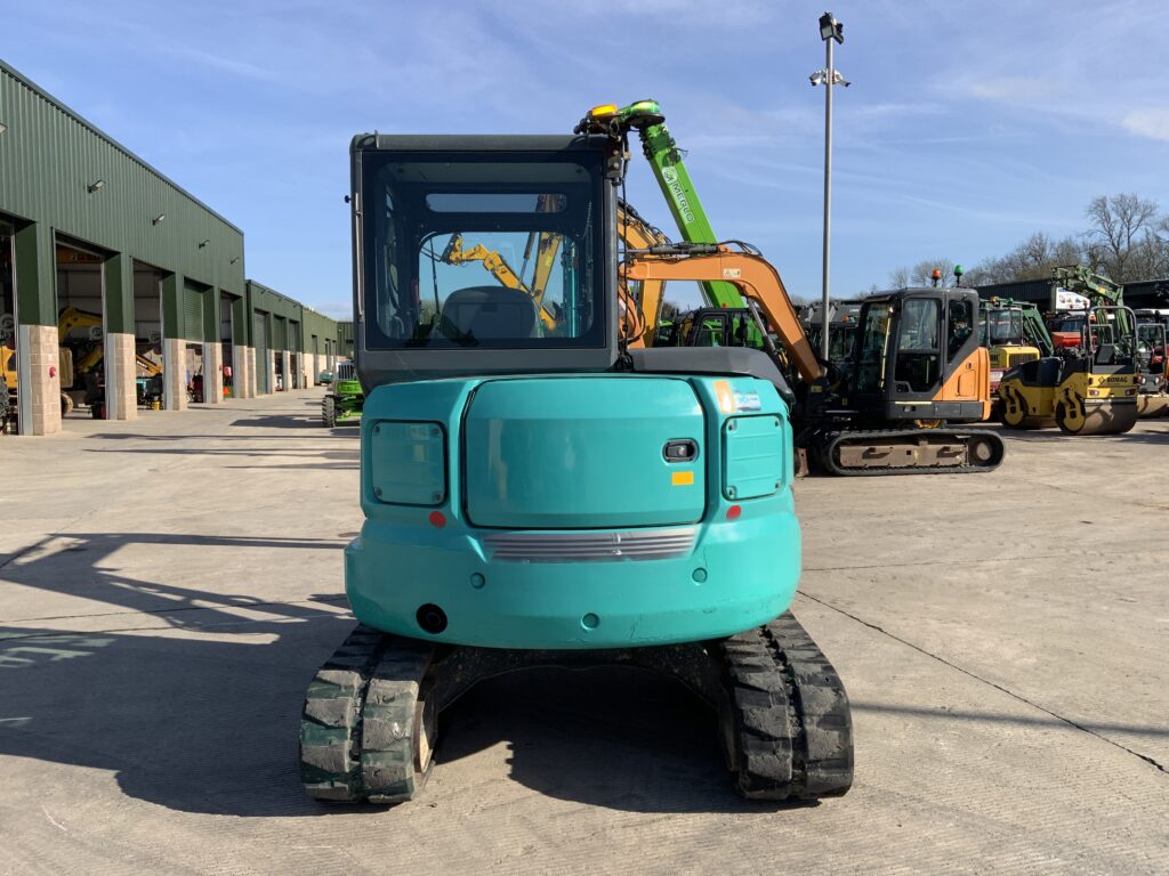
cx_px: 584
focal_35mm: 29
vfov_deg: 48.2
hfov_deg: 61.7
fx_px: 979
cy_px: 438
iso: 16
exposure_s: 1/1675
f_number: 1.8
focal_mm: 3
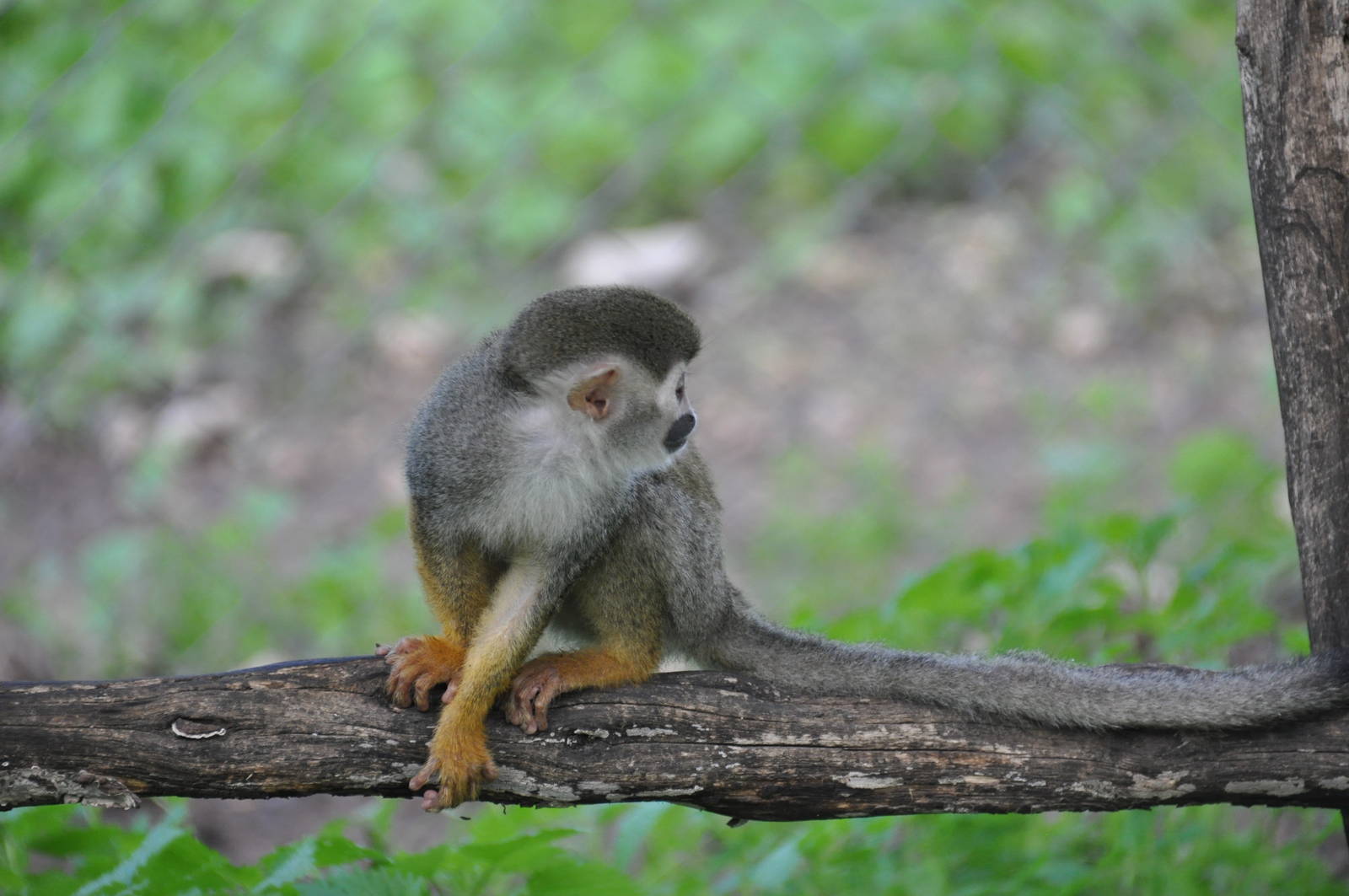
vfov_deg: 3.0
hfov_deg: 4.6
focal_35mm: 450
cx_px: 674
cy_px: 448
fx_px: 16843
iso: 1000
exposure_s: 1/320
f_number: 5.6
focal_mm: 300
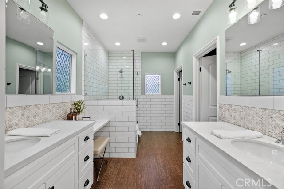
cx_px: 142
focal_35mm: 16
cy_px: 94
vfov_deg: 73.8
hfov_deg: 96.7
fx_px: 126
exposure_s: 1/15
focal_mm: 16
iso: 400
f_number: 4.5
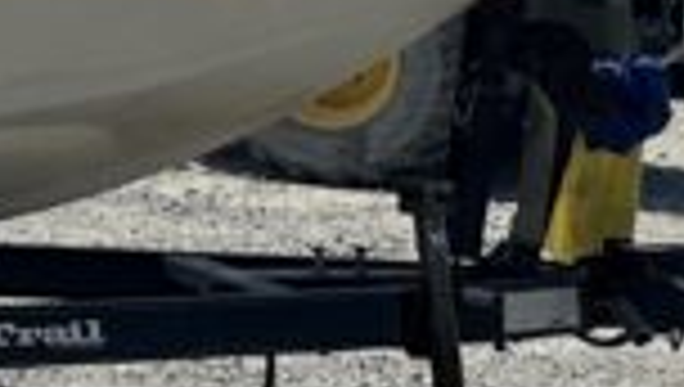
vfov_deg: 6.6
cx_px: -994
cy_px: -490
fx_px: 3197
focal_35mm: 176
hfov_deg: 10.4
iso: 80
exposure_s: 1/4762
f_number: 1.78
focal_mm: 6.86
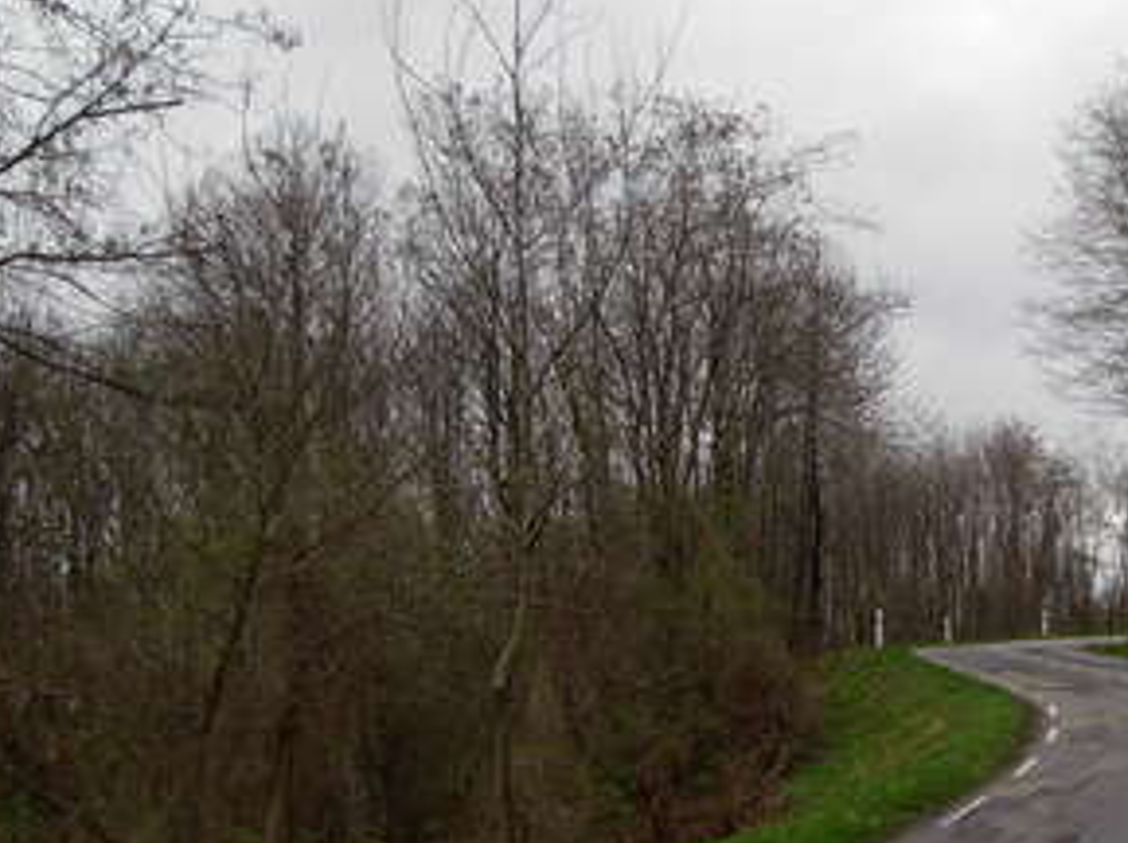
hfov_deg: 23.9
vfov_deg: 18.6
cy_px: 488
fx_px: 2571
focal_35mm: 79
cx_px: 1058
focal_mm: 6.3
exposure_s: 1/456
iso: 79
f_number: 2.9
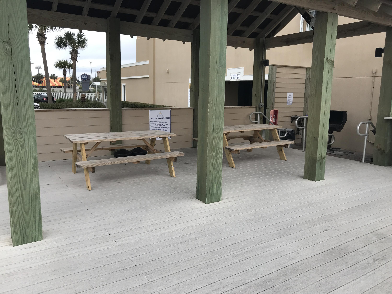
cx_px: 196
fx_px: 317
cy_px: 147
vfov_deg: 49.7
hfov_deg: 63.4
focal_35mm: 28
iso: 20
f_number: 1.8
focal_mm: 3.99
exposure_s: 1/275
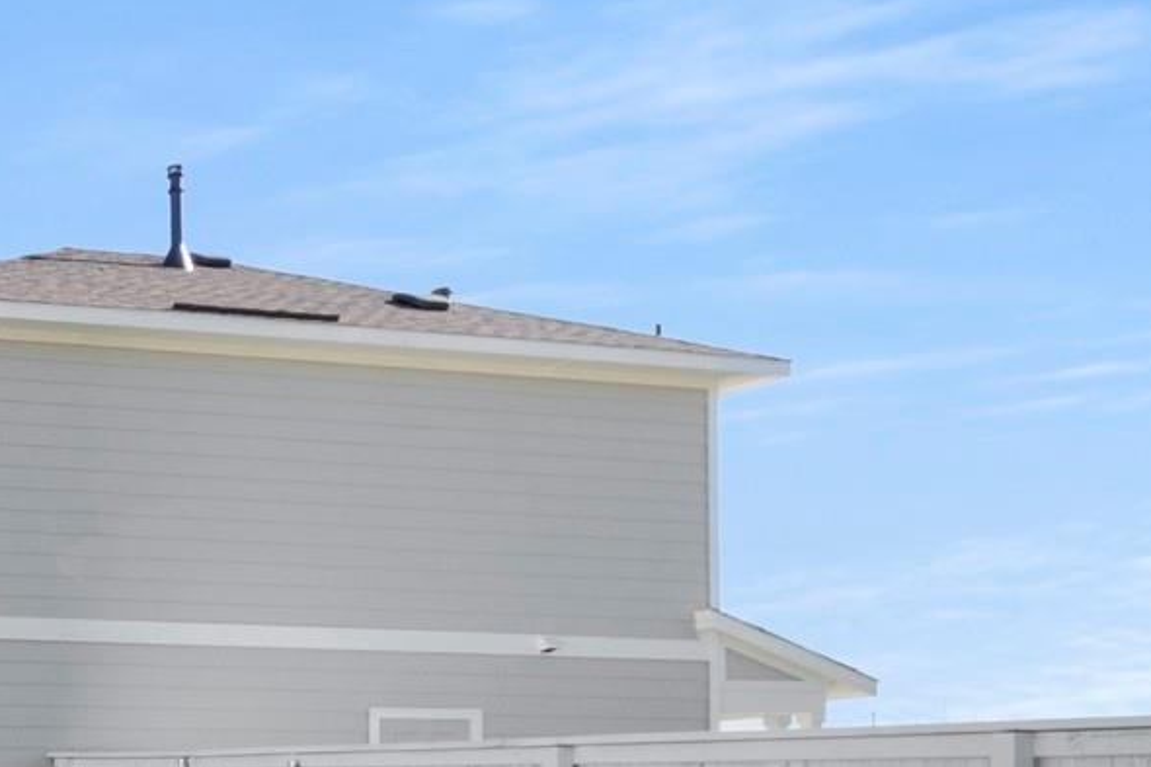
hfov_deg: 18.9
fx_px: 3164
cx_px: -389
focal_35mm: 99
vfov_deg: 13.6
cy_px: 767
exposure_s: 1/640
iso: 400
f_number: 8
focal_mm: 24
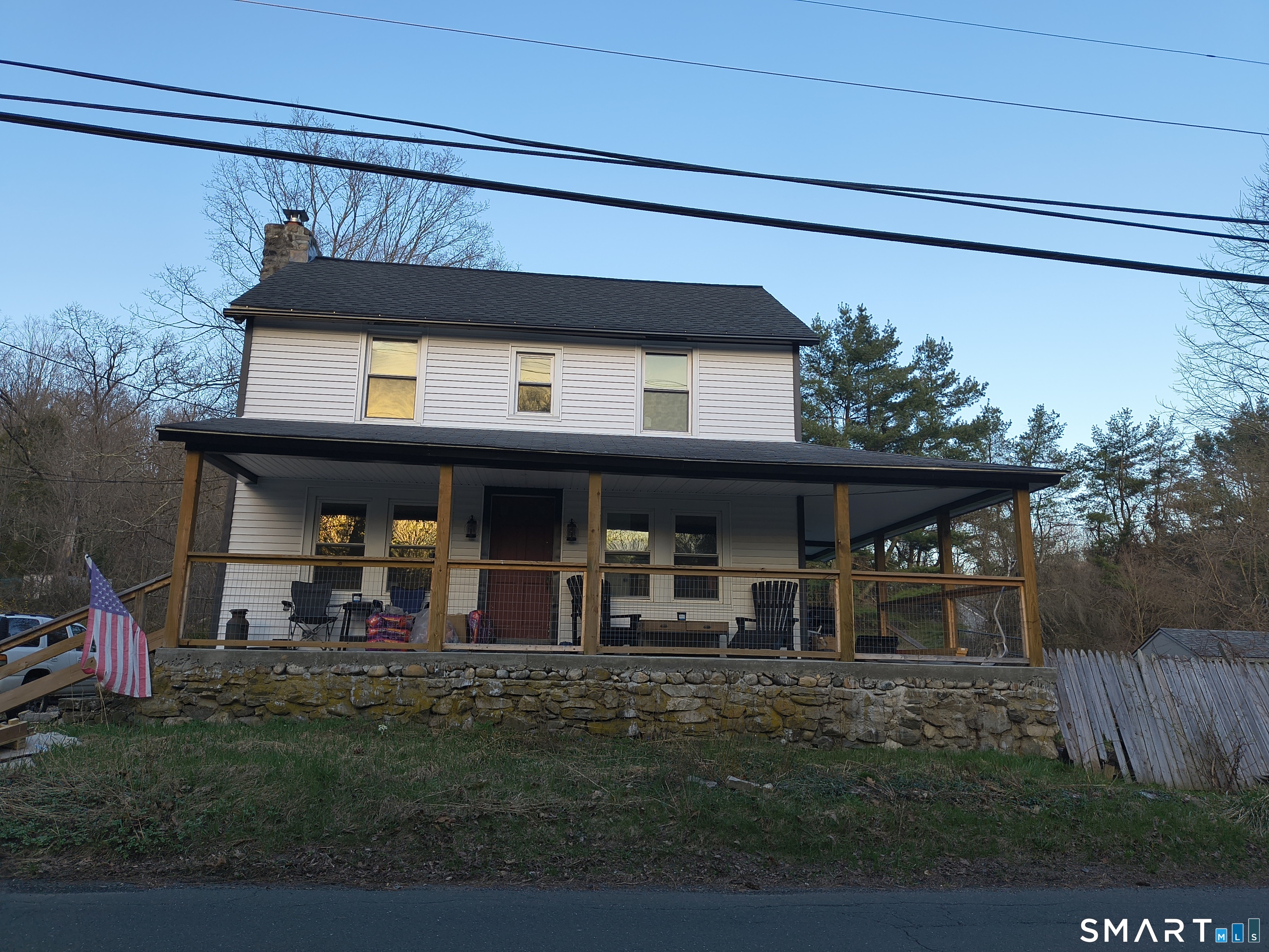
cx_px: 634
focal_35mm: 25
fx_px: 916
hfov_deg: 69.4
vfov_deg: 54.9
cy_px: 476
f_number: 1.7
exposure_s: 1/213
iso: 100
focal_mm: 4.68
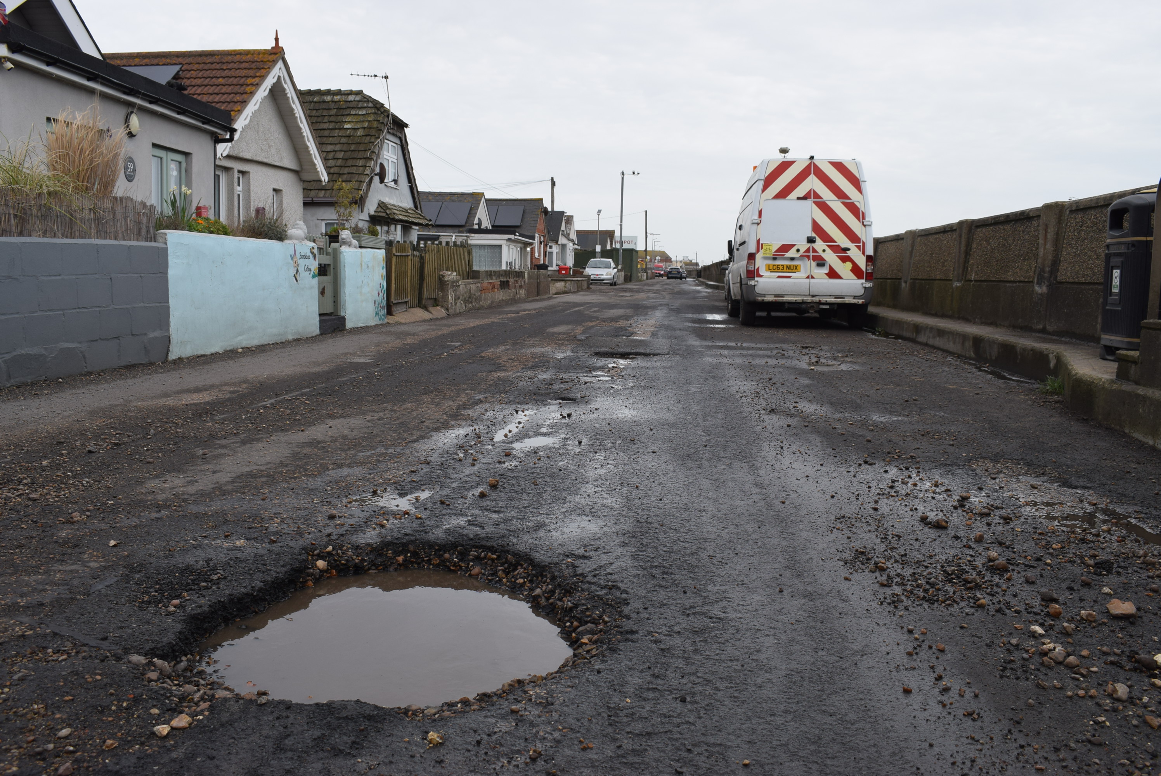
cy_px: 388
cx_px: 580
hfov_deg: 57.2
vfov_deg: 40.0
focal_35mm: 33
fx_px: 1065
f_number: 8
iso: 250
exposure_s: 1/250
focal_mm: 22
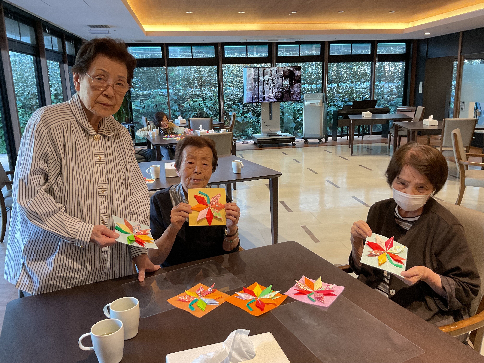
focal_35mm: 29
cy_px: 182
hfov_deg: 61.7
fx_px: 405
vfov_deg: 48.2
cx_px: 242
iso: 80
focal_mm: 3
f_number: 1.8
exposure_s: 1/60
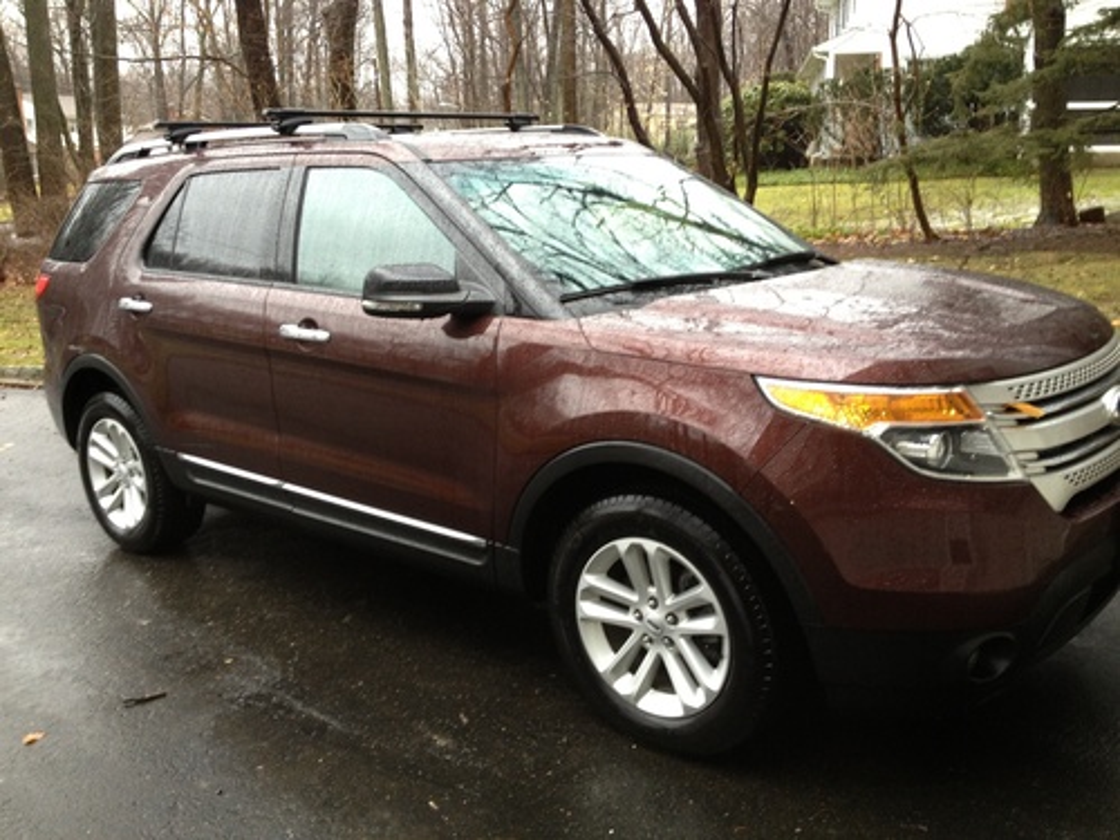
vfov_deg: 40.7
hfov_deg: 52.6
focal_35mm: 35
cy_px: 420
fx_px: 1132
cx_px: 560
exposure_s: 1/20
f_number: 2.4
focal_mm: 4.28
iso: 80
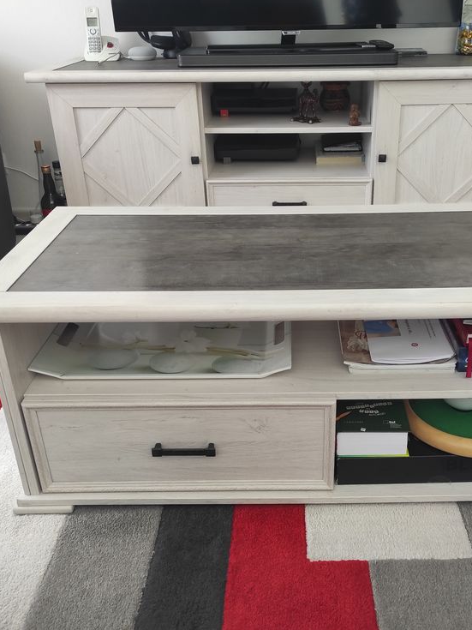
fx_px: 618
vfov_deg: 54.0
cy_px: 314
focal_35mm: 34
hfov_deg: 41.5
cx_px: 289
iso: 291
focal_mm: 5.43
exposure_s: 1/50
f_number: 1.89
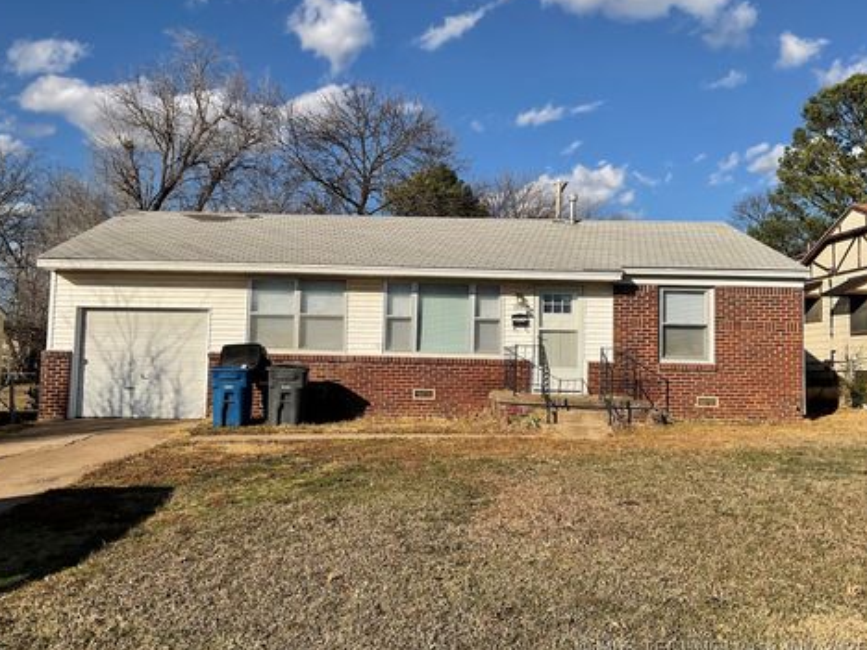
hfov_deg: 58.3
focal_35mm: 31
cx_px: 409
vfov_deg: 45.4
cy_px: 321
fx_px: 776
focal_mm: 3
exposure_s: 1/3322
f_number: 1.8
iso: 20
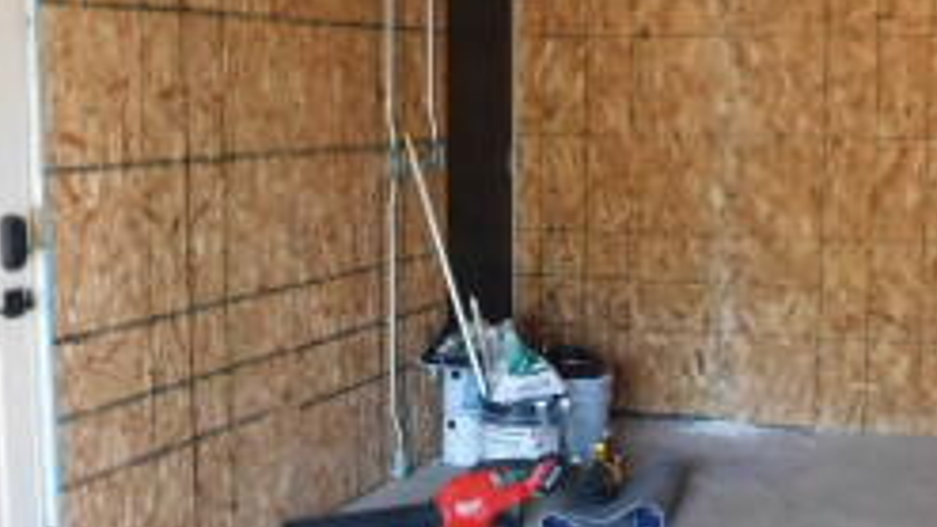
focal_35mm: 65
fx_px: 1615
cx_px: 512
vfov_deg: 18.5
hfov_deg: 32.3
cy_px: 345
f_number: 3
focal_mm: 4
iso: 280
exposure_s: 1/30
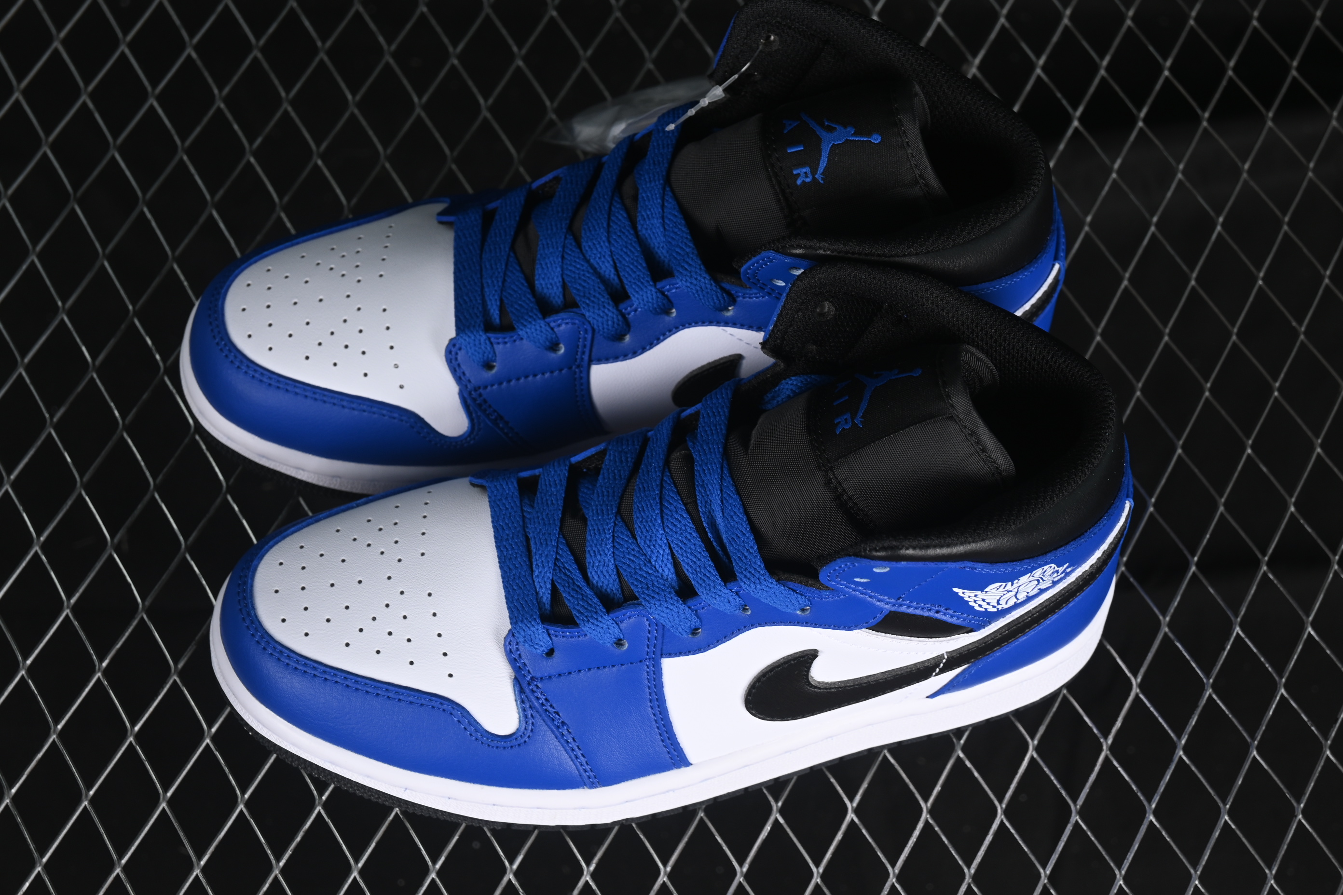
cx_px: 672
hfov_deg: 27.0
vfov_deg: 18.2
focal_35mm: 75
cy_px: 448
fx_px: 2798
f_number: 7.1
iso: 160
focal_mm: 50
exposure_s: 1/60
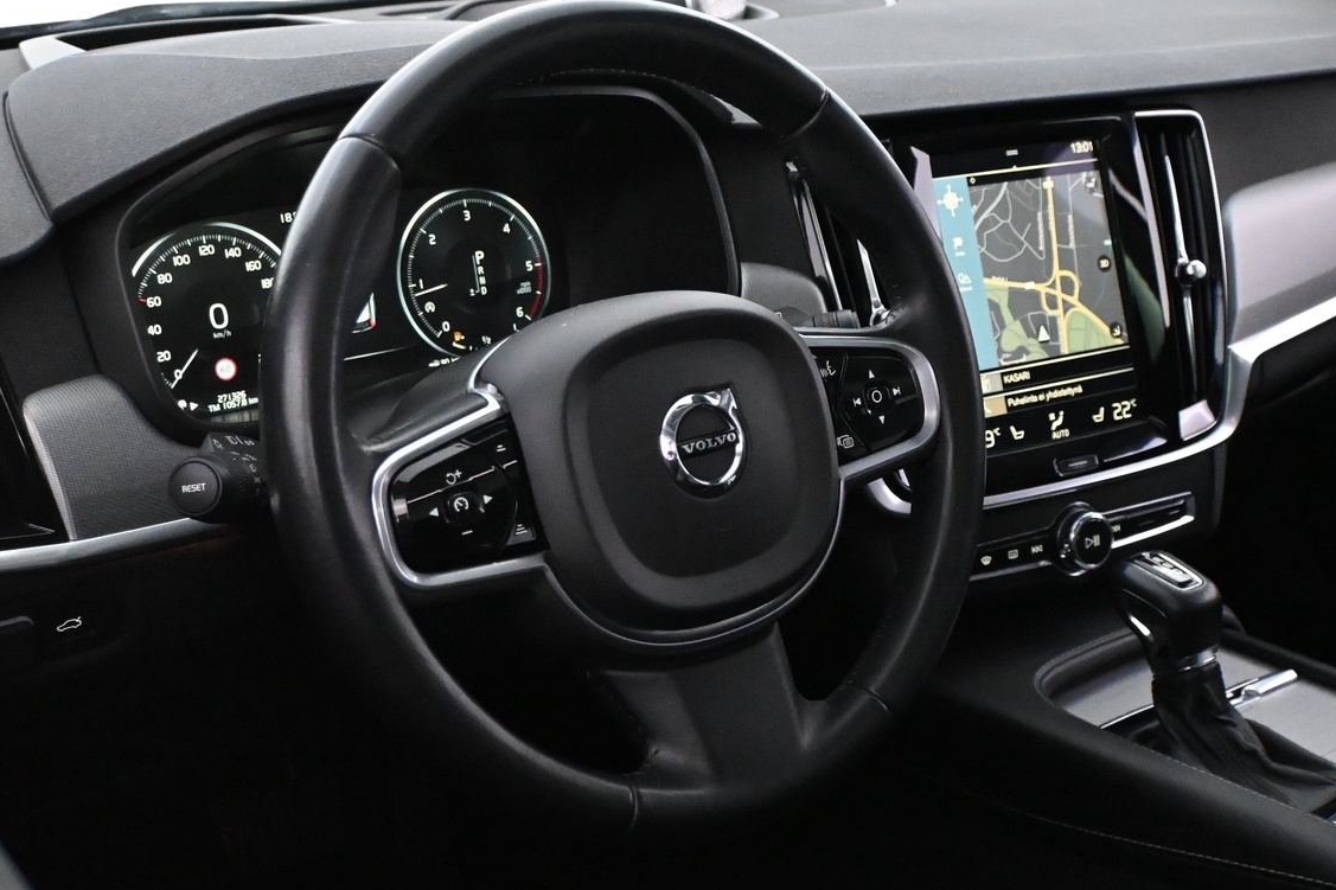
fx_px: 1720
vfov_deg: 29.0
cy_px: 423
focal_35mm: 46
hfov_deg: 42.4
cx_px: 669
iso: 7200
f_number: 4
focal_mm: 21.5
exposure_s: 1/60
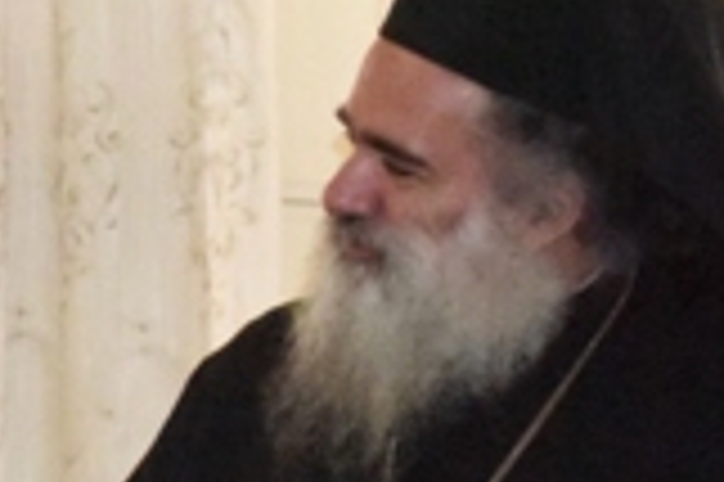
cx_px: -962
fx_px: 6128
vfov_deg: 4.5
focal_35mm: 305
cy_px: 507
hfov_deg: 6.5
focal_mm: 48
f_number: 13
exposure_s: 1/250
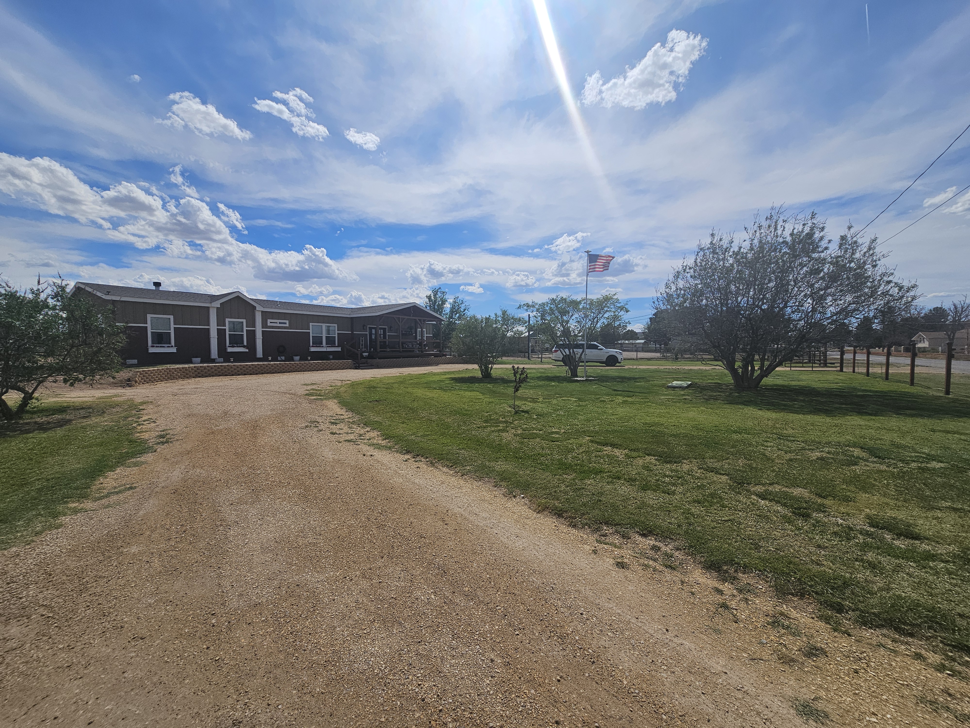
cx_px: 485
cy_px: 364
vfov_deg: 89.9
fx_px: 364
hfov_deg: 106.2
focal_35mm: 13
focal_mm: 2.2
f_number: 2.2
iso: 50
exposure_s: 1/6151
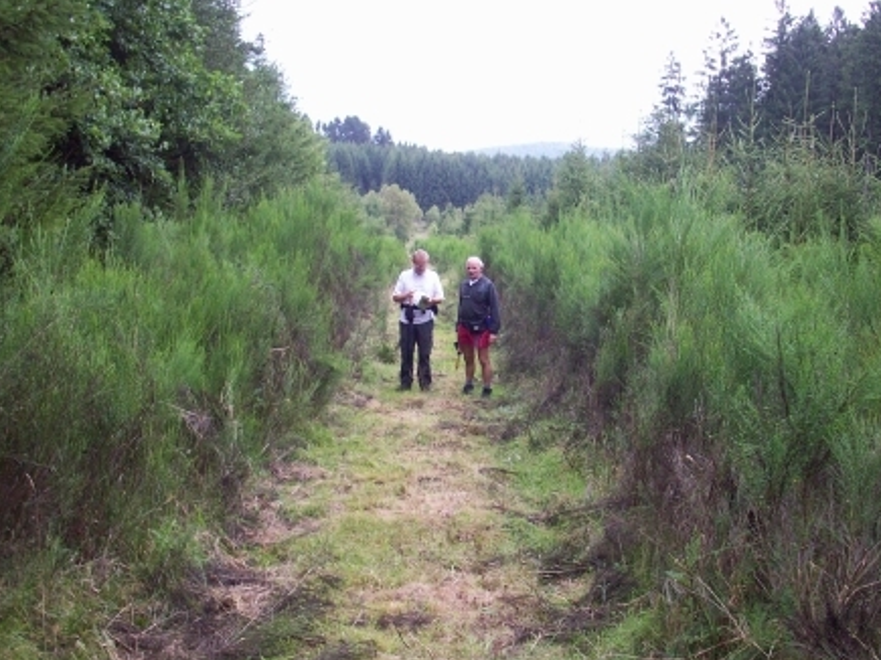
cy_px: 354
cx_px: 470
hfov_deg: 37.5
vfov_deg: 28.5
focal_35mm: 51
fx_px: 1298
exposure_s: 1/98
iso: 80
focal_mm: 6.2
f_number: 2.8
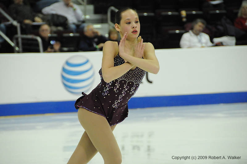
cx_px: 124
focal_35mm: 255
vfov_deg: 5.4
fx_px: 1747
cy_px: 82
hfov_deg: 8.1
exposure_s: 1/800
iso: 3200
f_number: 5.6
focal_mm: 170
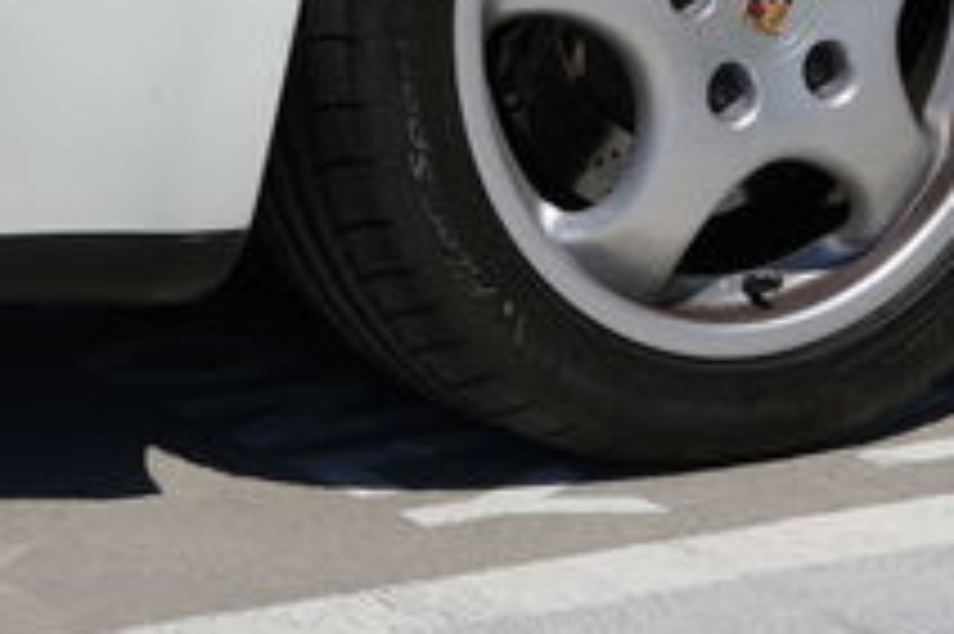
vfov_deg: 7.5
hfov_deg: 11.7
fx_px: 4607
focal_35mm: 174
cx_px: 972
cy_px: -688
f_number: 8
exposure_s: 1/640
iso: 80
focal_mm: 36
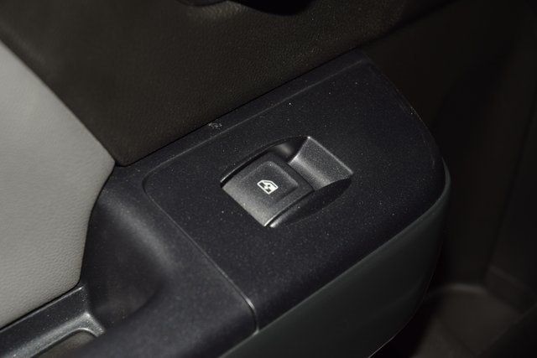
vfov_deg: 13.0
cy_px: 179
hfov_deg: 19.5
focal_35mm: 105
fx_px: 1567
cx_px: 268
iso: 100
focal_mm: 70
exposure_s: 1/125
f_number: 8
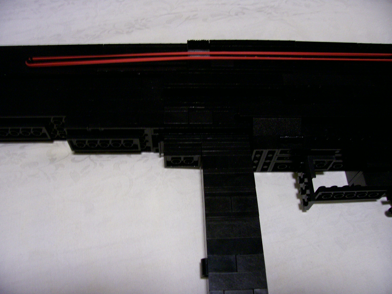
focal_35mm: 34
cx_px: 196
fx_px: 385
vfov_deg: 41.8
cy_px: 147
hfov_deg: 54.0
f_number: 2.7
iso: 160
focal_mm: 5.6
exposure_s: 1/8
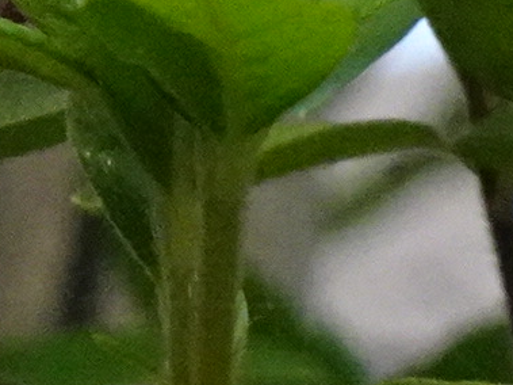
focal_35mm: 1636
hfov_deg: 1.2
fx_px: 24237
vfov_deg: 0.9
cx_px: -280
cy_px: -370
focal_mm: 38.69
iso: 800
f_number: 6.3
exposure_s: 1/200
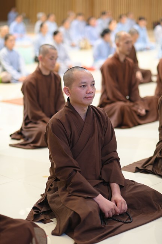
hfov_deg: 16.0
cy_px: 122
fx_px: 575
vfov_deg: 23.9
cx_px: 81
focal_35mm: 85
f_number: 2
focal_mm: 85
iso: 800
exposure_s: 1/100
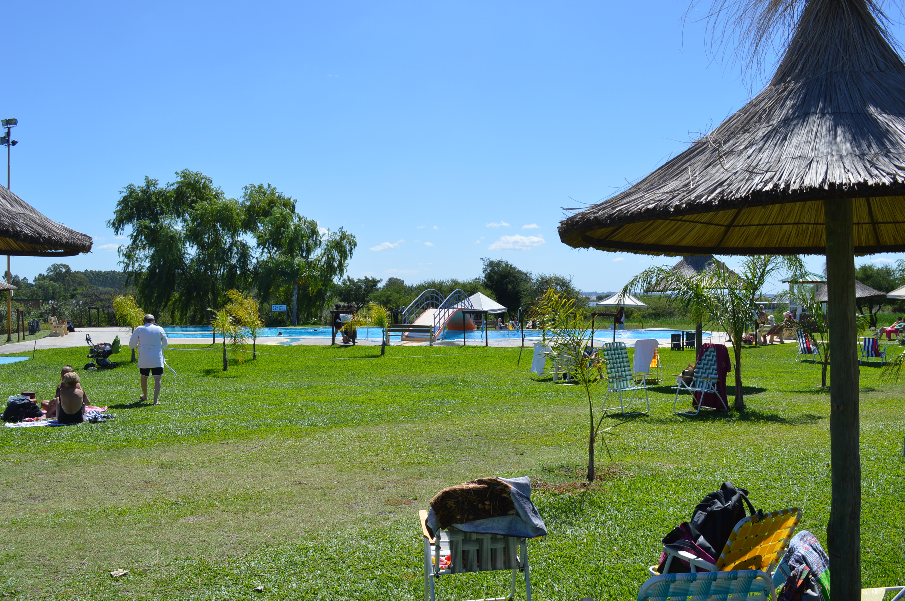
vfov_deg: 39.9
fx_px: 829
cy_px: 300
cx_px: 452
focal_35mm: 33
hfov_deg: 57.3
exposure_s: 1/250
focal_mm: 22
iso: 100
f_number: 8
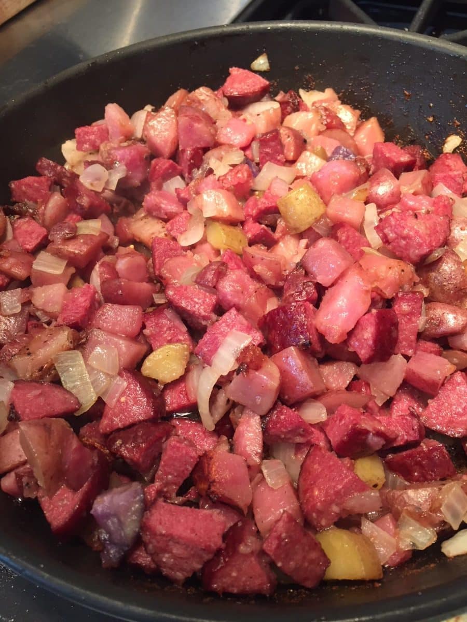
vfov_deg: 61.7
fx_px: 522
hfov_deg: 48.2
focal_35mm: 29
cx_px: 234
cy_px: 311
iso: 80
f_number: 2.2
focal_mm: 4.15
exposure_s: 1/30
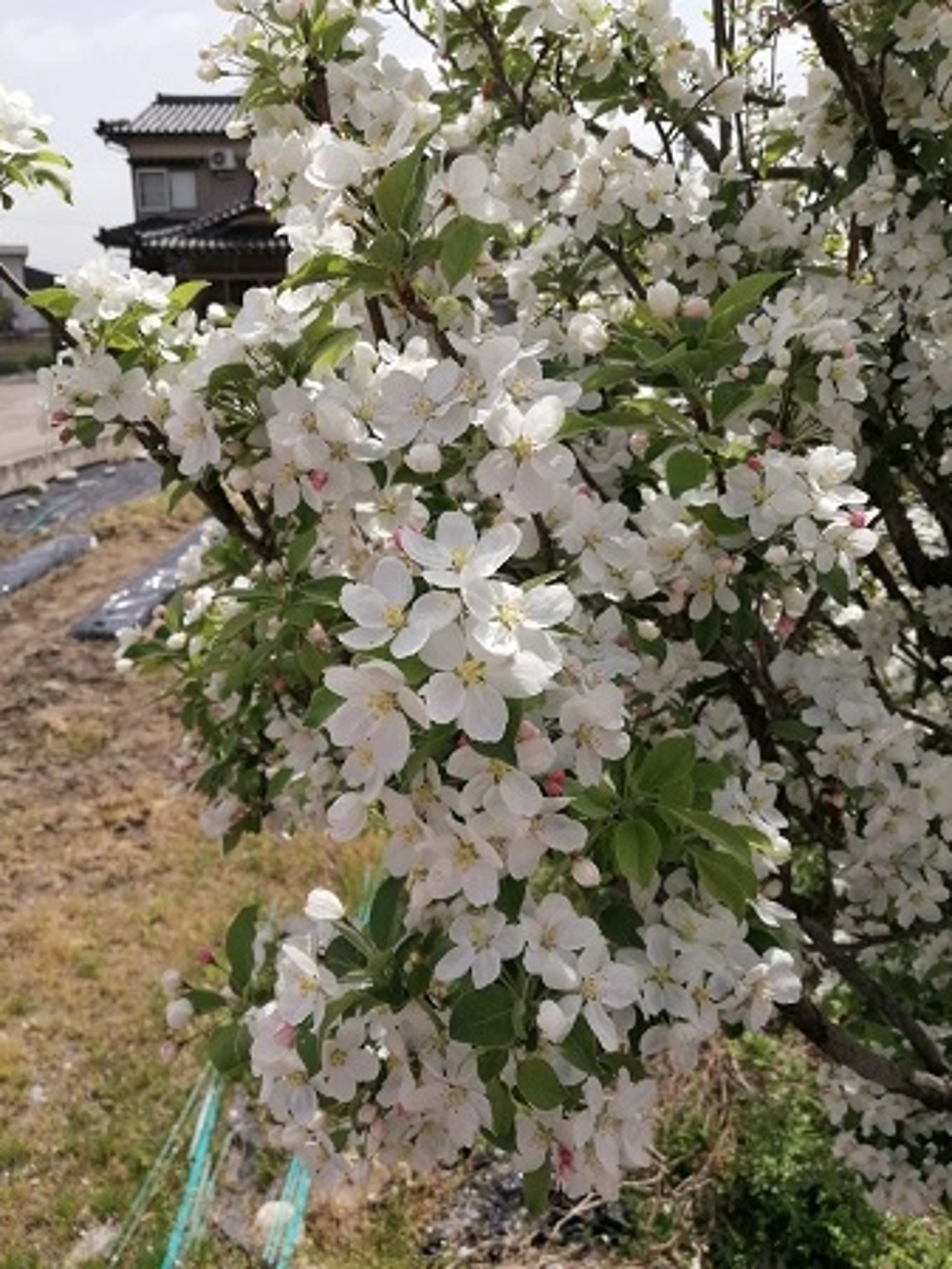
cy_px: 642
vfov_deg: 65.3
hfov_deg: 51.4
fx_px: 990
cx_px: 463
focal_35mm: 27
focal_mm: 3.62
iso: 50
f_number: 1.8
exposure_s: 1/2193
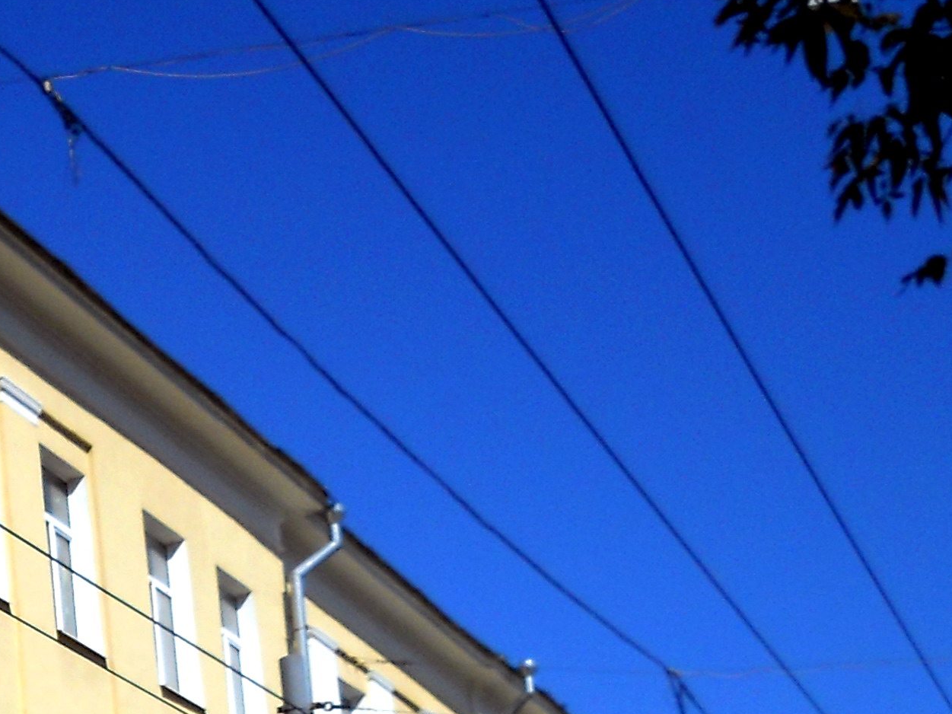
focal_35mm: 107
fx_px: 2942
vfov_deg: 13.4
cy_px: 886
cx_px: -116
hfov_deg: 17.7
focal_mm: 6.72
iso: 80
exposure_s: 1/1000
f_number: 5.5
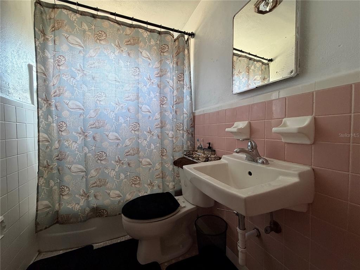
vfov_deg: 85.7
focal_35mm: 14
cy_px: 135
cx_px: 180
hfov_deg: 102.1
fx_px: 146
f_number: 2.2
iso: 400
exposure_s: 1/60
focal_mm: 2.22
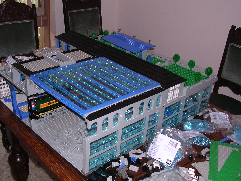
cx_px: 120
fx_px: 299
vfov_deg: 33.6
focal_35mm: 43
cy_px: 99
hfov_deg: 43.9
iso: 100
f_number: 2.8
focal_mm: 5.8
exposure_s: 1/60.1
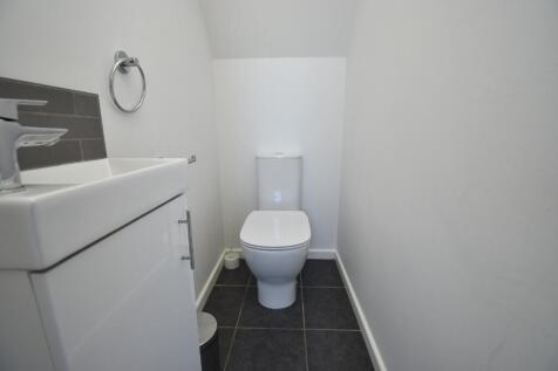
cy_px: 186
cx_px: 279
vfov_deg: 77.3
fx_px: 232
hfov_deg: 100.4
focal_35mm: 15
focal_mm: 10
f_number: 4.5
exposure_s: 1/13
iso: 100
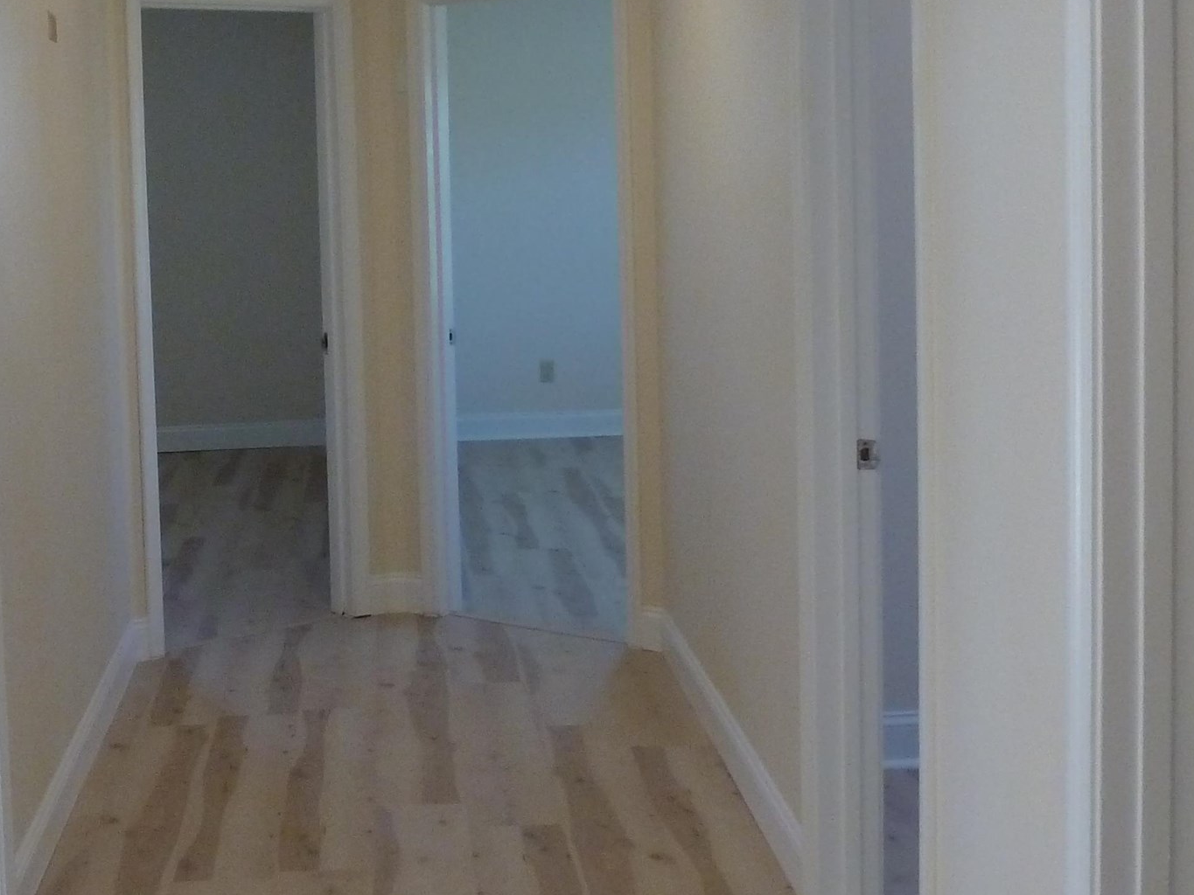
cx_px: 292
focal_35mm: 54
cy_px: 330
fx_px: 1863
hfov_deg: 34.7
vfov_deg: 26.9
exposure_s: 1/60
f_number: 3.3
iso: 320
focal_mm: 4.3
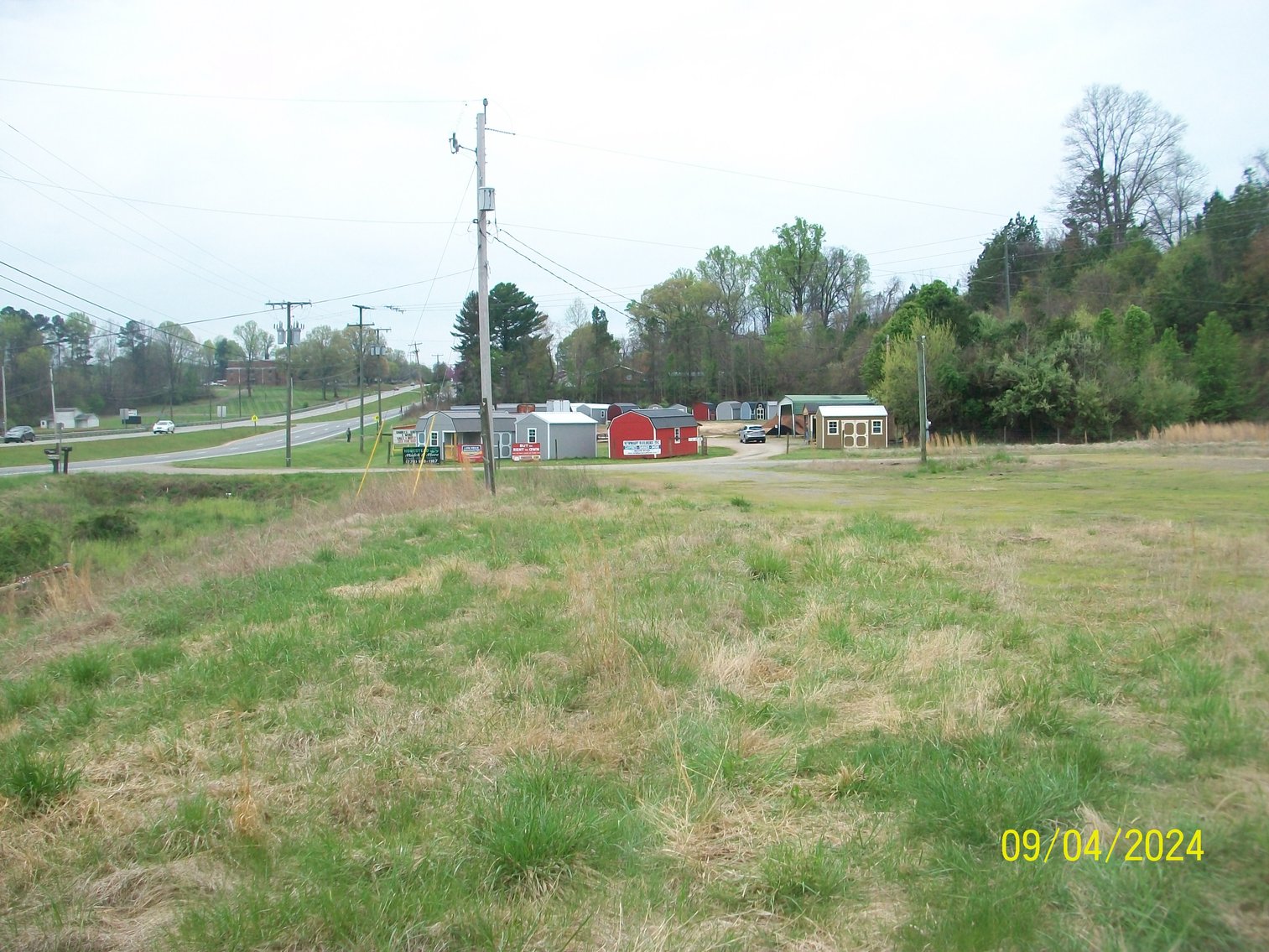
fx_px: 1247
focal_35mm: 34
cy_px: 476
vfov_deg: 41.8
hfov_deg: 54.0
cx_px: 634
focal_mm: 5.7
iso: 80
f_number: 2.8
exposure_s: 1/320
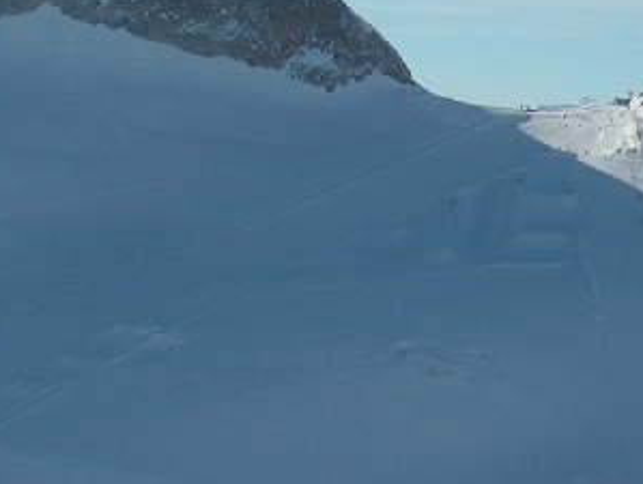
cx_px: 465
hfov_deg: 13.7
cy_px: 399
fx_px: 2659
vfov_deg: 10.4
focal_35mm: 143
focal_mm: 6.3
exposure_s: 1/532
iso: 50
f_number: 5.6
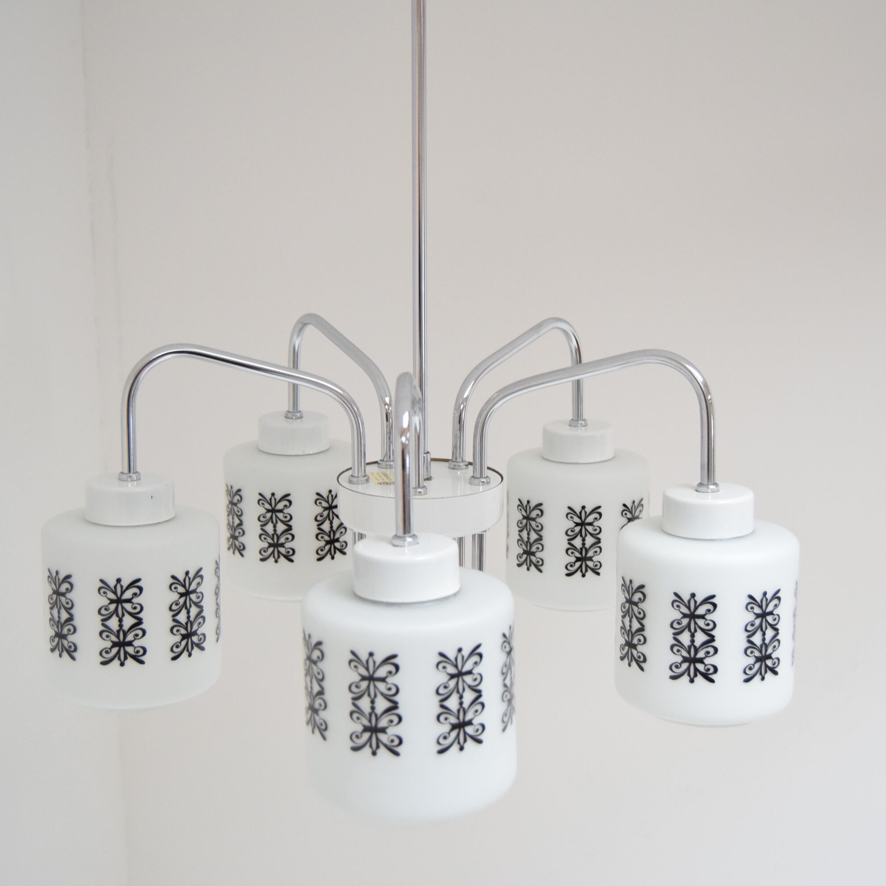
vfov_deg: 36.8
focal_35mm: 46
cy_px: 443
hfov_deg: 36.8
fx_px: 1332
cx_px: 425
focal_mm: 24
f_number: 3.8
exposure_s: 1/40
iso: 1600
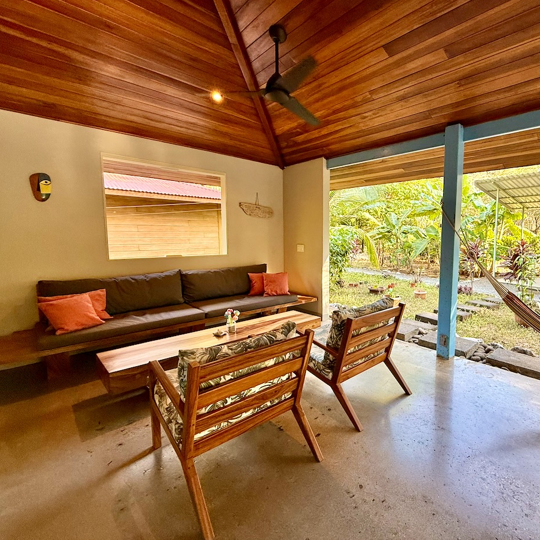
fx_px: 300
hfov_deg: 81.9
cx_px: 348
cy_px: 263
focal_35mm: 17
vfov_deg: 84.0
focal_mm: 2.22
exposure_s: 1/99
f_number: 2.2
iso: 200
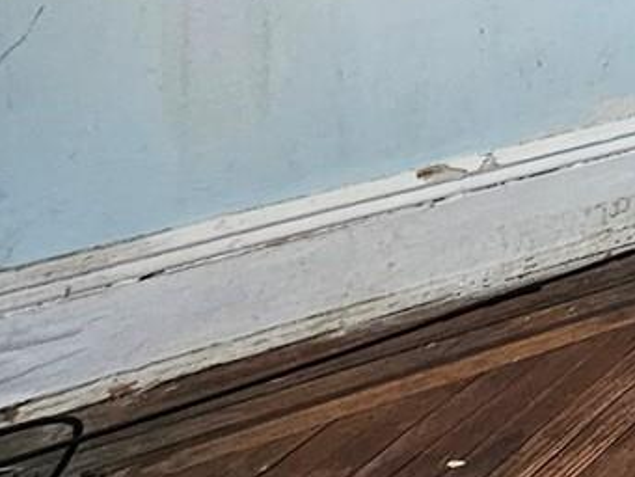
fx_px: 1431
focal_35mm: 78
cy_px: -593
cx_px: 1741
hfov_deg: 12.9
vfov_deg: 14.3
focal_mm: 2.2
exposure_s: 1/77.4
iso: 100
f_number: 2.2
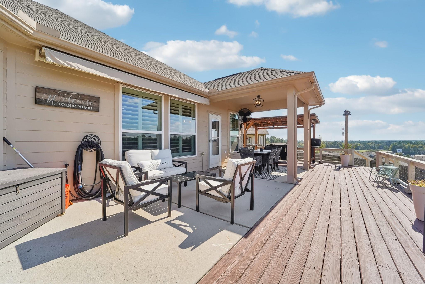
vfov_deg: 81.2
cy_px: 142
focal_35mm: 14
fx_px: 165
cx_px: 212
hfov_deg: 104.3
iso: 500
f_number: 8
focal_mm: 14
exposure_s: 1/1250
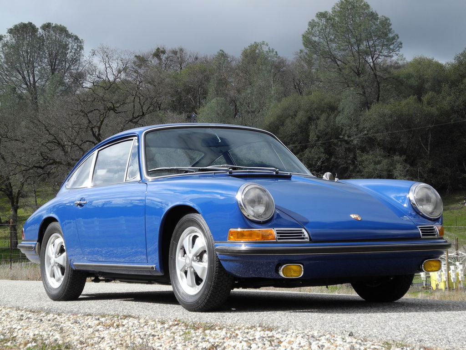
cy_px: 175
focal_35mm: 94
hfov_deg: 20.9
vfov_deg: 15.7
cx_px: 233
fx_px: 1265
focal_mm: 20.1
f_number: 4.5
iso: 100
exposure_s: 1/644
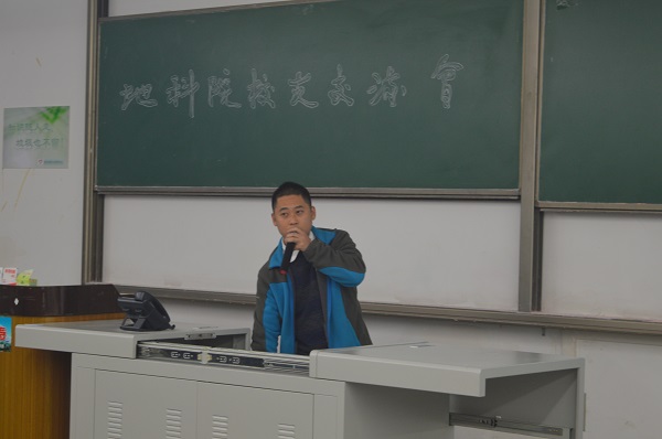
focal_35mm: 82
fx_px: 1515
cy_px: 220
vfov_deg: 16.5
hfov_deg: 24.7
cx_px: 331
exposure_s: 1/15
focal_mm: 55
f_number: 5.6
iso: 500
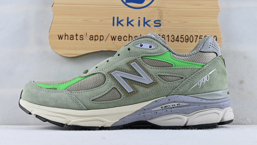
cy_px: 82
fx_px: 368
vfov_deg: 22.2
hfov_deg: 38.5
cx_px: 127
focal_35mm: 54
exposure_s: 1/40
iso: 100
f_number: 5
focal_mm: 34
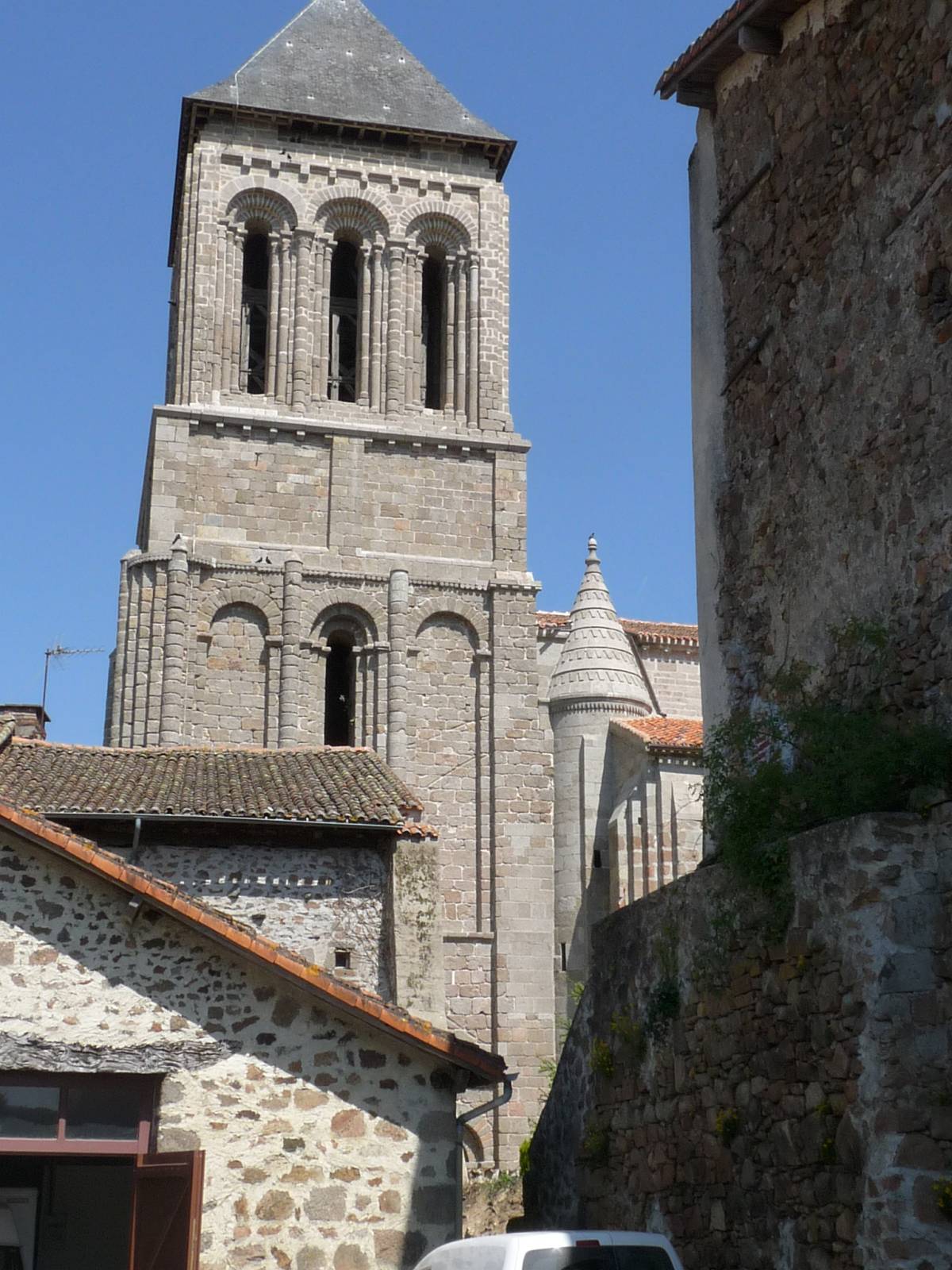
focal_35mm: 48
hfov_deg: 30.3
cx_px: 476
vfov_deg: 39.7
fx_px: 1760
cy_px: 635
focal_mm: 4.8
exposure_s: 1/400
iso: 100
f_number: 5.6
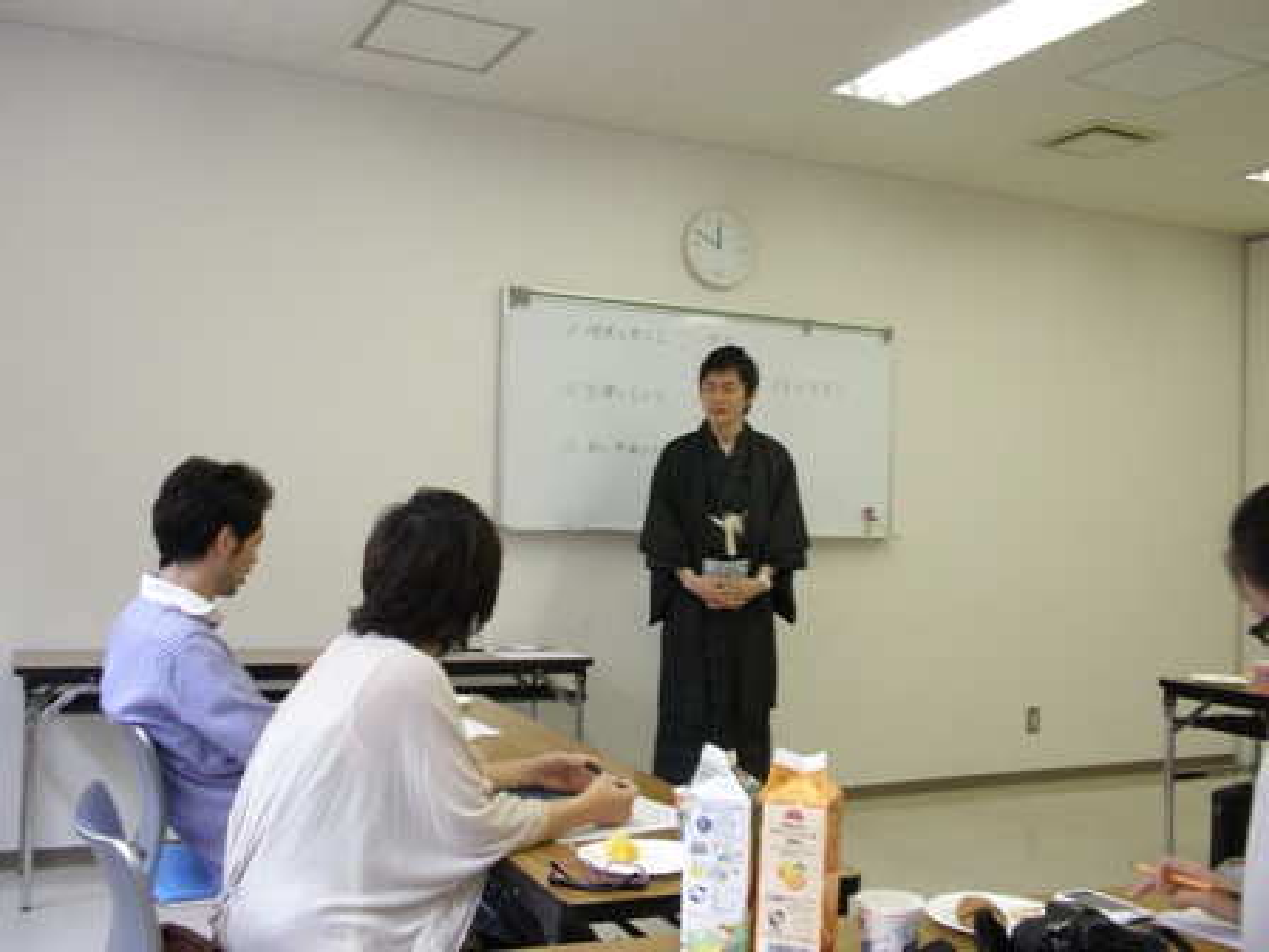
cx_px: 634
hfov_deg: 50.1
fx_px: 1356
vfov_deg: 38.7
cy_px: 476
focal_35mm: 37
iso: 80
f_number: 3.5
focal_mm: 6.6
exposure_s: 1/30
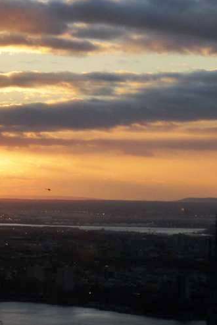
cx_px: 10
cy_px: 177
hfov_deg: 6.8
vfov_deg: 10.2
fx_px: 1824
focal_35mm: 202
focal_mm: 14.2
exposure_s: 1/320
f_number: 5.6
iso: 125
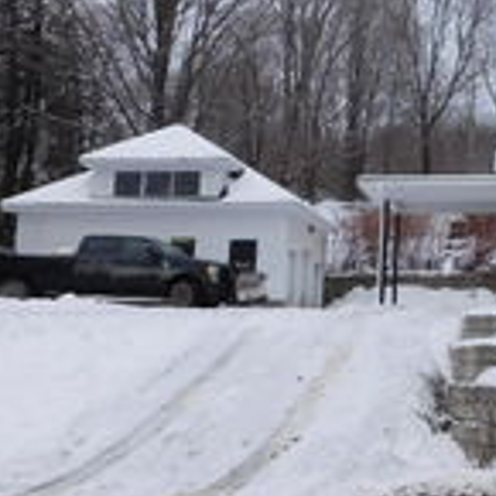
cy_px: 72
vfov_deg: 23.5
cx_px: 763
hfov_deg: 20.3
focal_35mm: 72
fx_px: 1167
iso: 125
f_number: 3
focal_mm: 4
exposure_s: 1/800
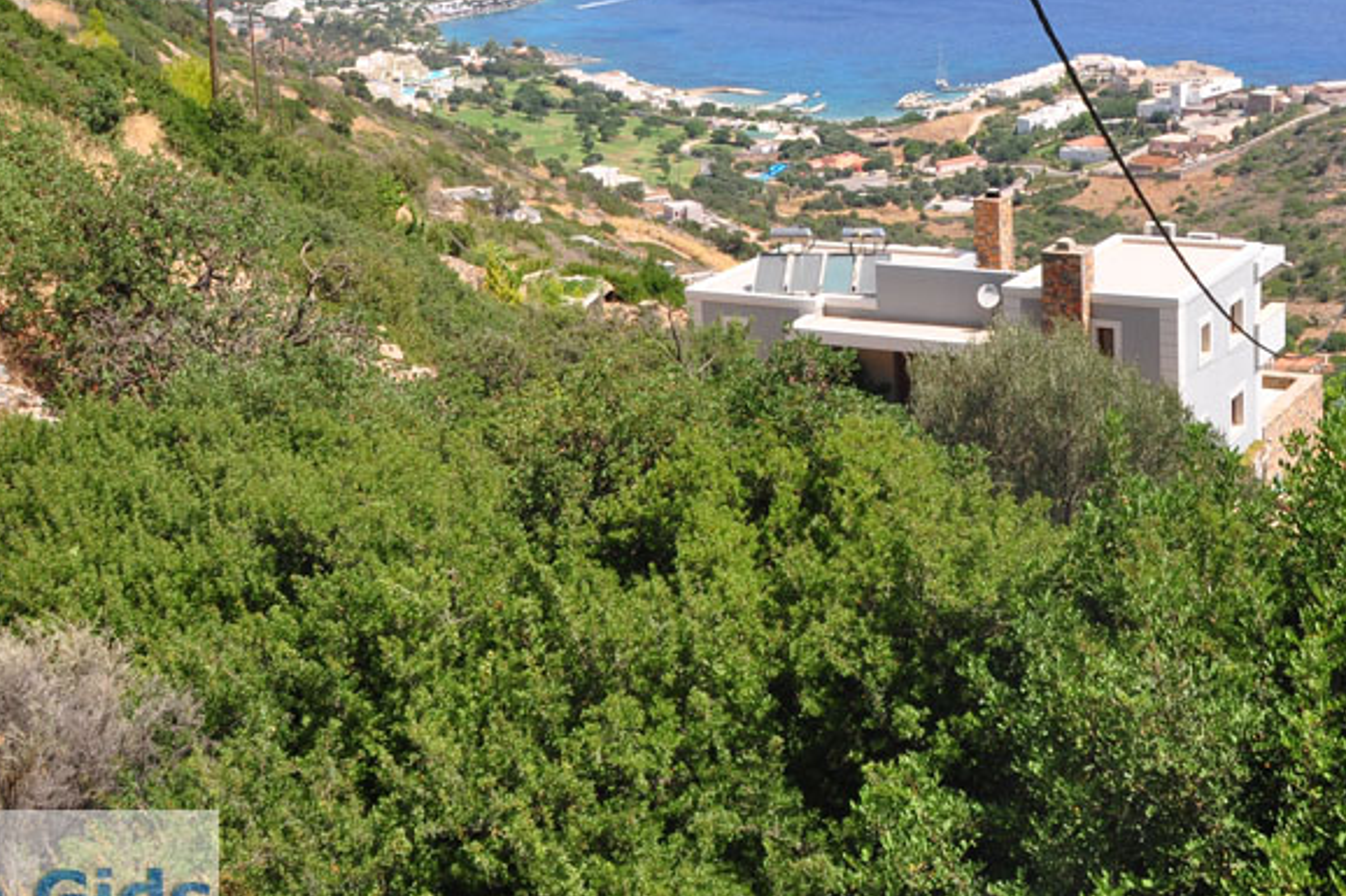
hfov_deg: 35.2
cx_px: 918
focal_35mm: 56
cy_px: 38
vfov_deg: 23.3
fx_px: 2093
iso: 200
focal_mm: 18
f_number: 10
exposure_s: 1/320
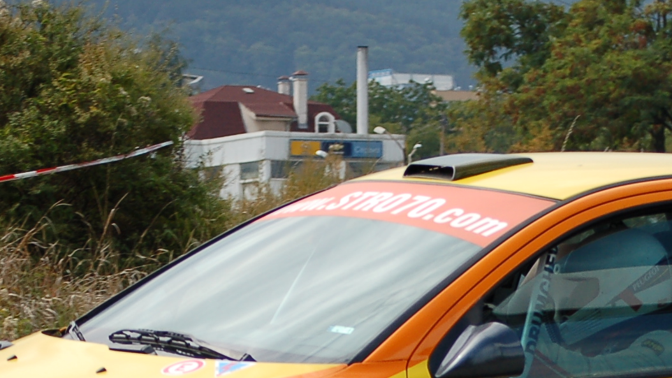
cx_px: 527
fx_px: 4392
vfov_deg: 4.9
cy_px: 459
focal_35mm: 246
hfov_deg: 8.7
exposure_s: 1/1000
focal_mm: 55
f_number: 4.5
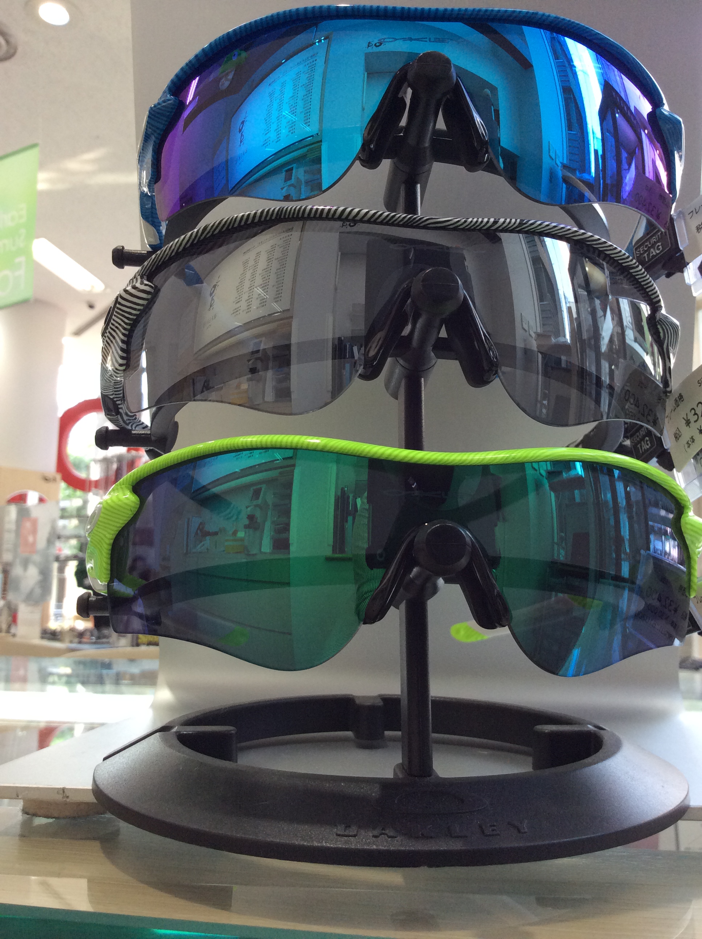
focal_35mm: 33
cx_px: 351
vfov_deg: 55.4
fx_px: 895
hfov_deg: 42.8
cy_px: 470
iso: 64
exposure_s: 1/100
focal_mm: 3.3
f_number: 2.4
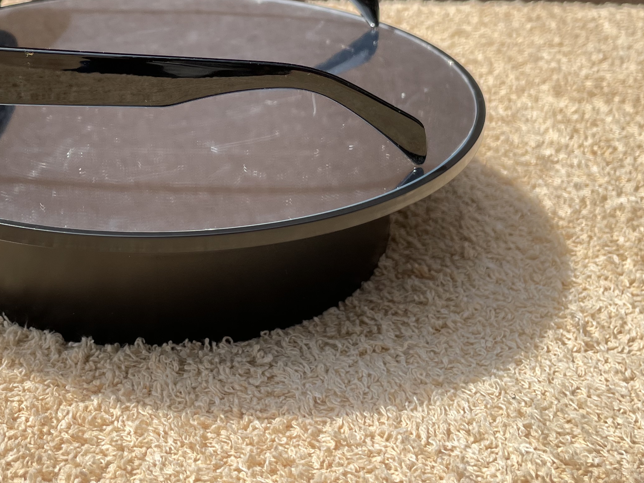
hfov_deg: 37.2
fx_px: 949
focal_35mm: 51
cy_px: 84
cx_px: 224
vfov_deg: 27.9
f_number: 1.6
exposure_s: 1/2618
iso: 32
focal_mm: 4.2
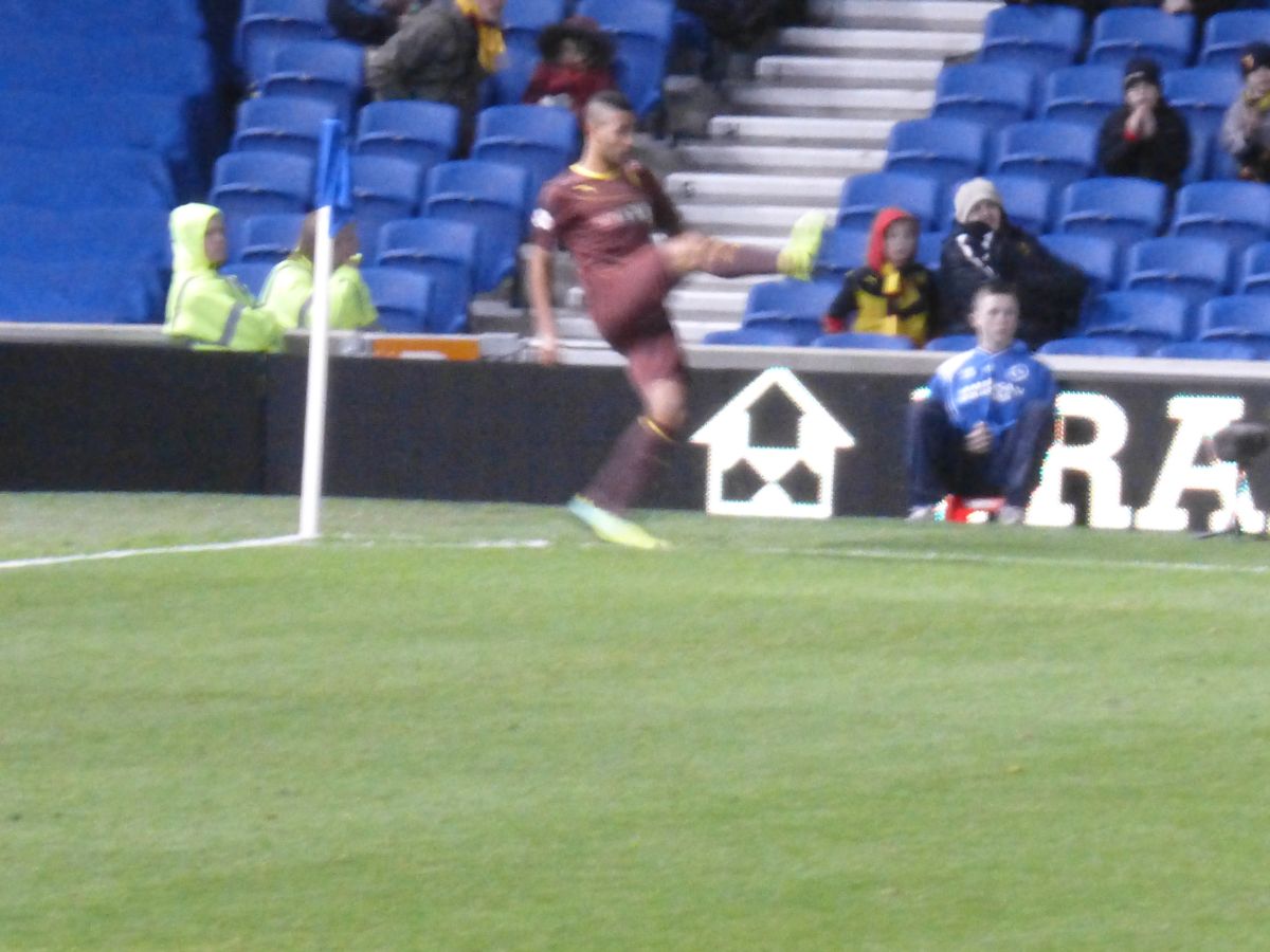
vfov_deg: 1.5
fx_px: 35221
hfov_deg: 2.1
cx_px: 635
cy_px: 476
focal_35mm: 960
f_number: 6.4
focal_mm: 86
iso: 1000
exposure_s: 1/15
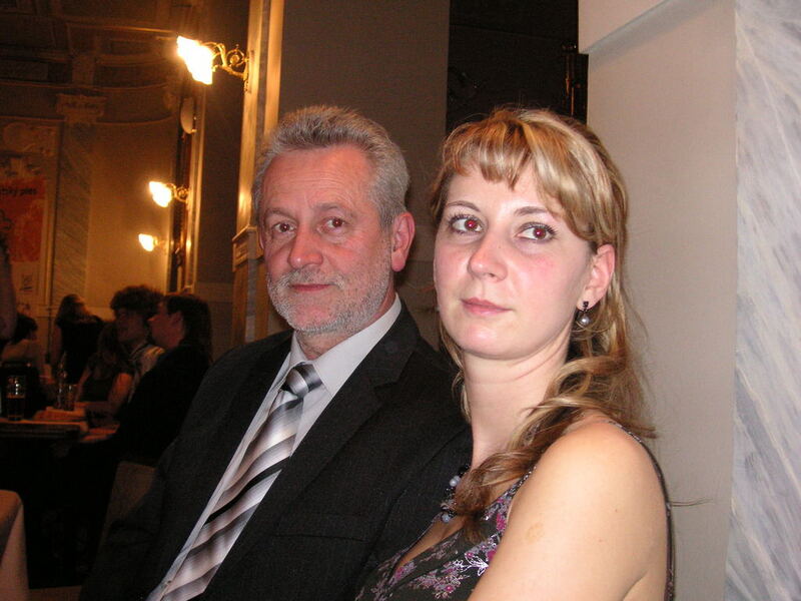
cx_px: 400
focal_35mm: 41
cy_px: 300
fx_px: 949
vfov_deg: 35.1
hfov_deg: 45.8
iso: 160
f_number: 3
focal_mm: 6.9
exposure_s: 1/45
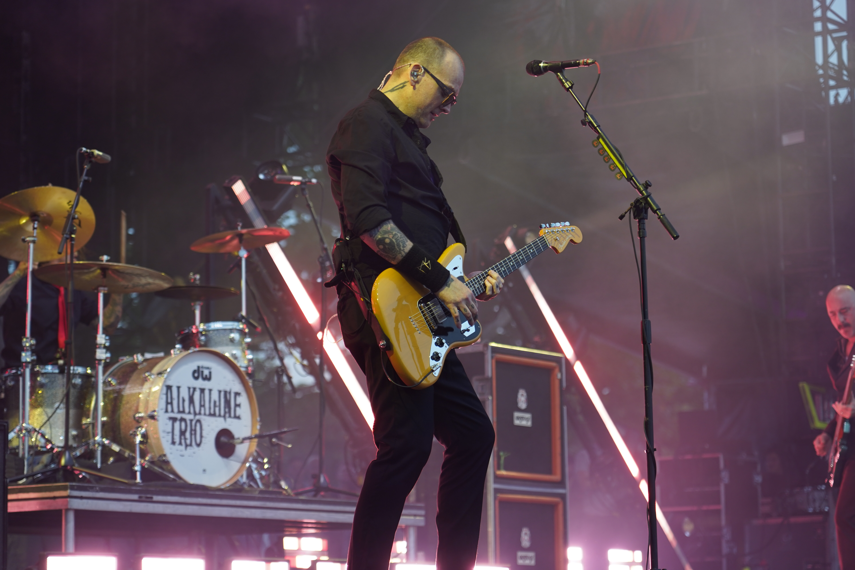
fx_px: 2494
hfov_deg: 19.5
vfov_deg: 13.0
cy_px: 285
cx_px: 428
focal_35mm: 105
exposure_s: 1/160
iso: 500
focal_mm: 105
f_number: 4
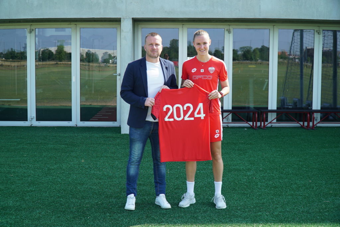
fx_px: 454
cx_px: 170
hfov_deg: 41.1
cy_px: 114
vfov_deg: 28.1
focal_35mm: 48
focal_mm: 32
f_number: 5
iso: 100
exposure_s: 1/200
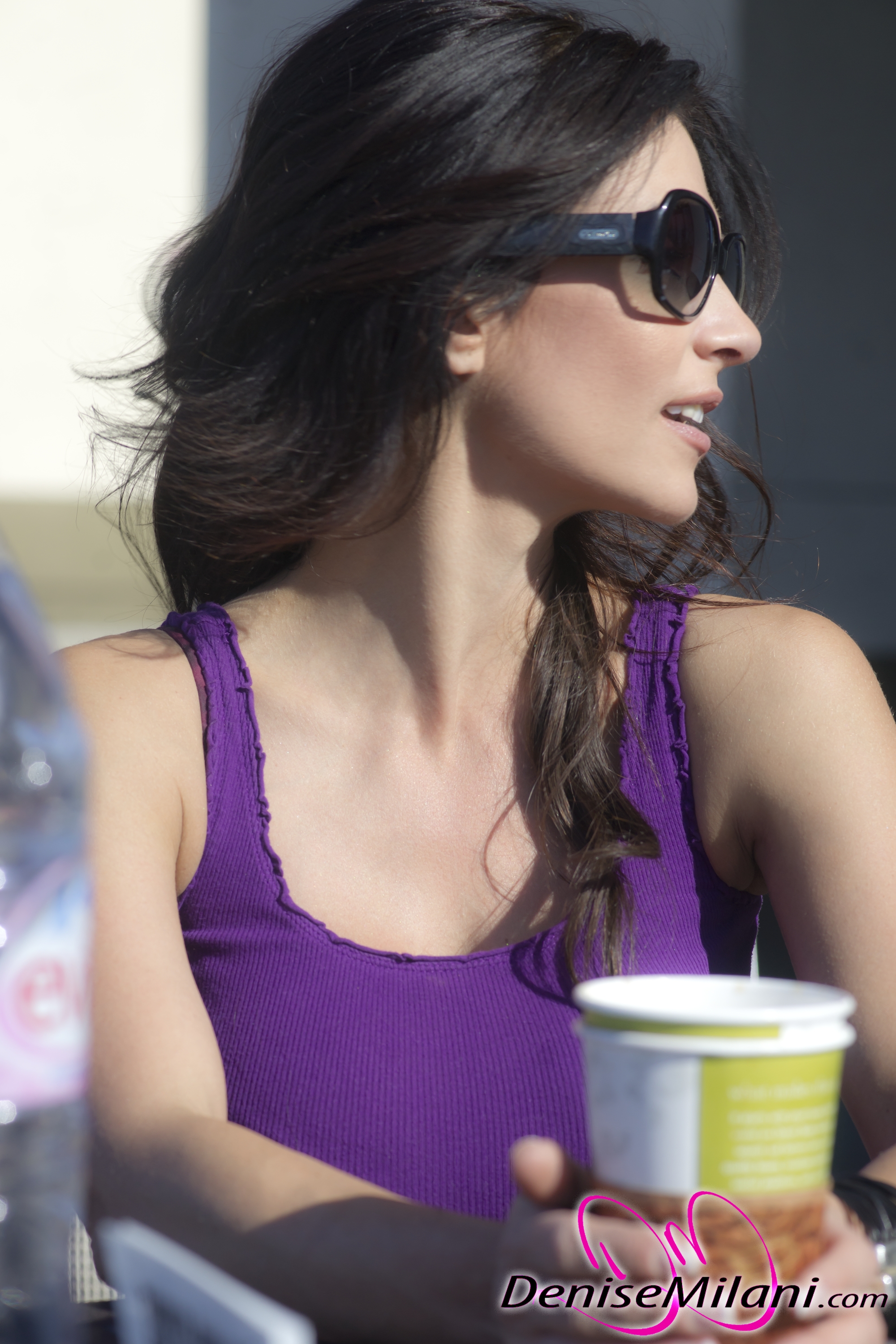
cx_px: 448
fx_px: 3733
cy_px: 672
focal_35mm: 100
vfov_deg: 20.4
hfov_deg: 13.7
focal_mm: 100
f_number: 5.6
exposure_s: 1/250
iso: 320
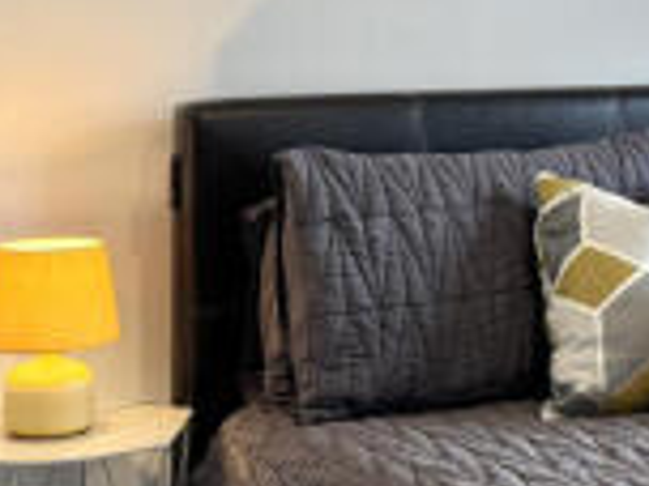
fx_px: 1725
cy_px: 28
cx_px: 681
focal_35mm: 92
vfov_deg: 15.8
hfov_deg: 20.5
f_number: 1.78
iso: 125
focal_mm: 6.76
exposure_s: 1/100
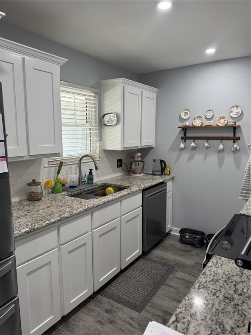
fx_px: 232
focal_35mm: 24
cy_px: 168
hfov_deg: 56.8
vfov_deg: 71.6
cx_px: 126
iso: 200
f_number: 1.78
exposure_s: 1/120
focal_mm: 6.76
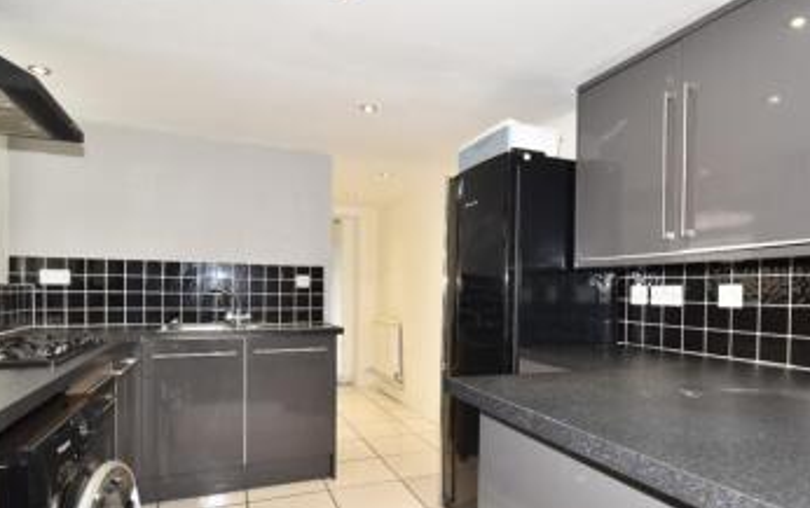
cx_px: 435
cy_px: 301
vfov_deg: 57.0
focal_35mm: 21
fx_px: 464
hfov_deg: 82.1
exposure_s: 1/6
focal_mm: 10
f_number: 6.3
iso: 100
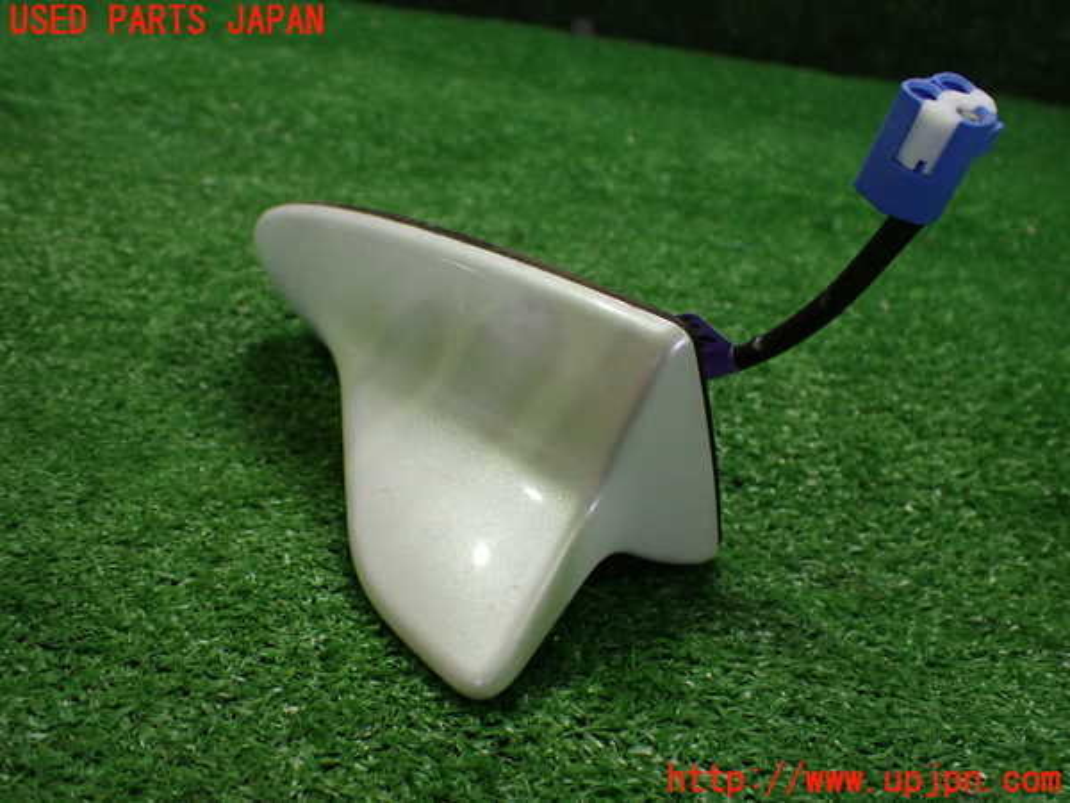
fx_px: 927
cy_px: 402
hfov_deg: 60.0
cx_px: 535
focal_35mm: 30
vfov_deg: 46.8
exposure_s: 1/125
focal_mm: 5.4
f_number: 2.3
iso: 640
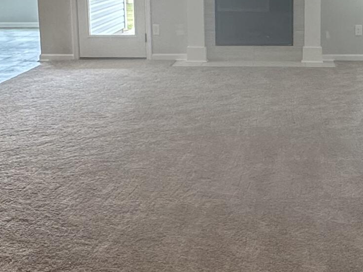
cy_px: 44
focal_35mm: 57
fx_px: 598
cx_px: 270
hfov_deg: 33.1
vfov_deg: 25.1
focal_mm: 2.22
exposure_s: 1/120
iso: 100
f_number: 2.2
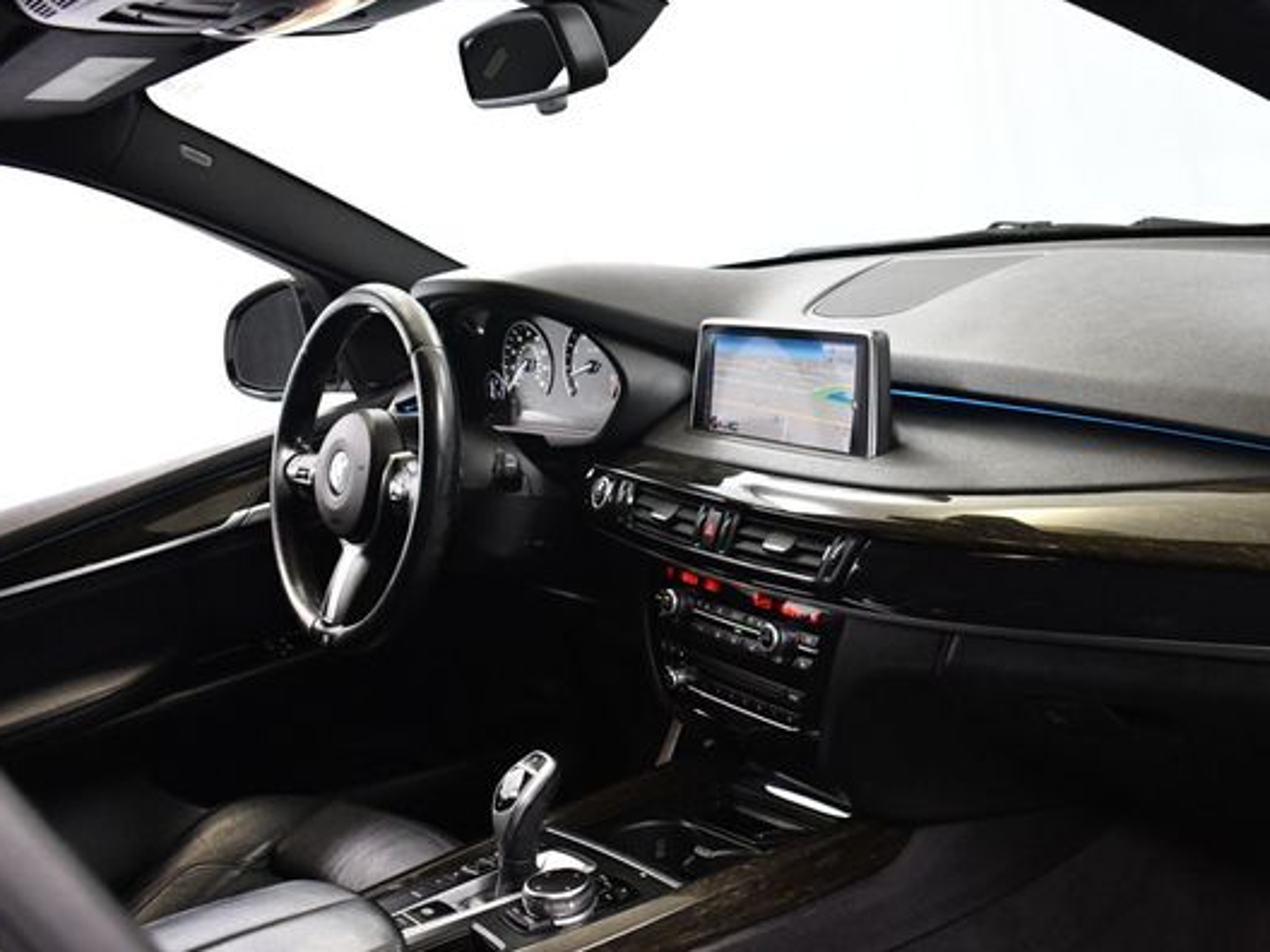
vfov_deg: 34.3
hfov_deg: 44.6
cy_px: 507
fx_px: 1541
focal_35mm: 42
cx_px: 736
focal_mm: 18
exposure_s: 1/125
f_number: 3.5
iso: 2800
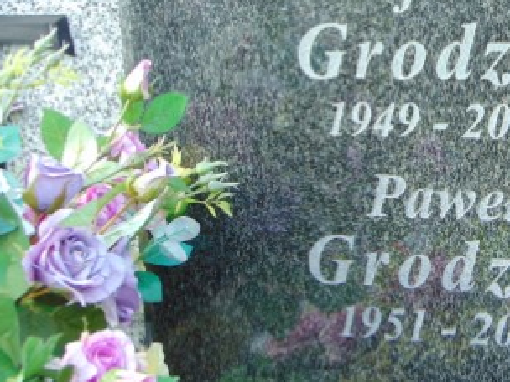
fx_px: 1208
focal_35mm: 82
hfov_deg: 22.9
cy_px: 124
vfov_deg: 17.9
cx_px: 507
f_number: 3.3
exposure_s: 1/100
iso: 80
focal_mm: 6.9
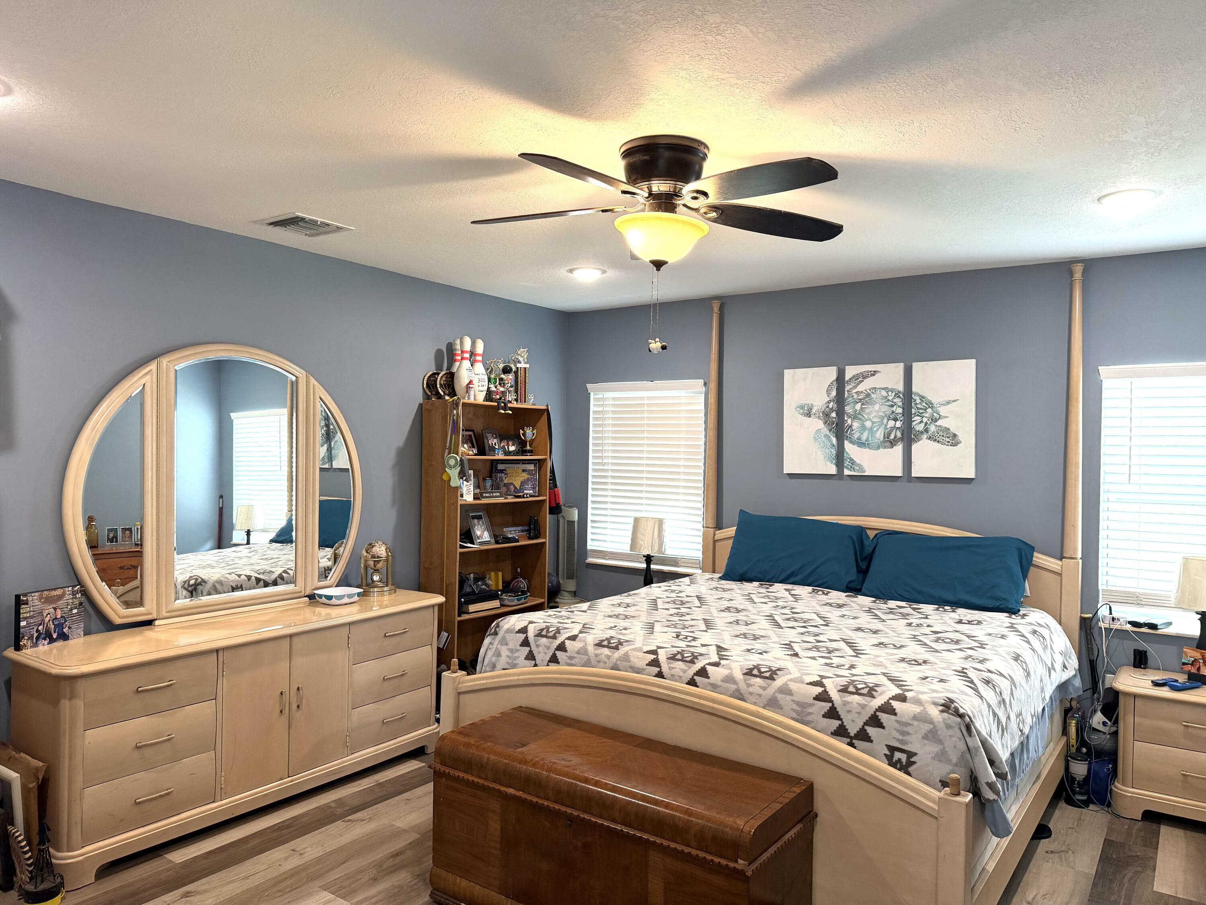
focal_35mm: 24
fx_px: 836
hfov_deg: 71.6
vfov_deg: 56.8
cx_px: 603
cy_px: 452
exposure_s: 1/120
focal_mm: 6.76
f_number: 1.78
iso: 250
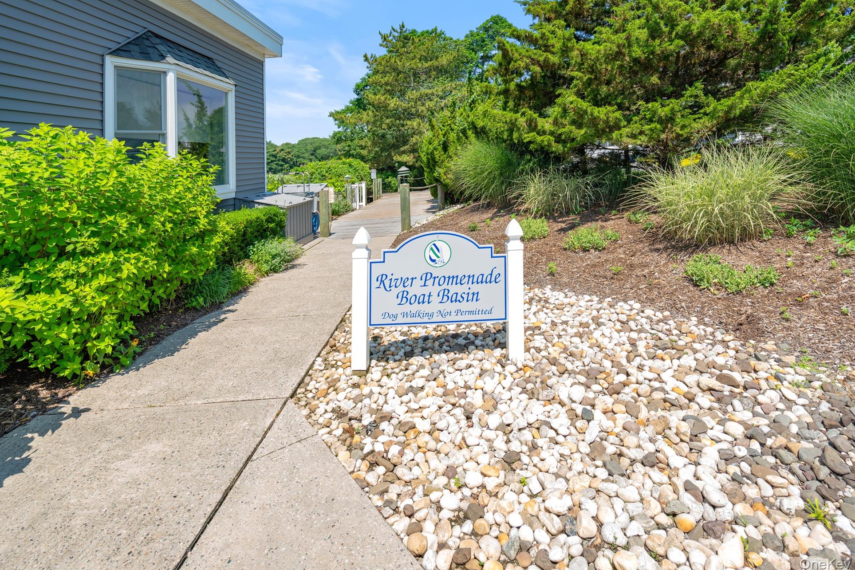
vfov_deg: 70.4
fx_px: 404
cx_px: 435
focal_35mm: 17
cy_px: 272
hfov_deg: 93.3
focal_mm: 16
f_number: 5.6
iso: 64
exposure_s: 1/200
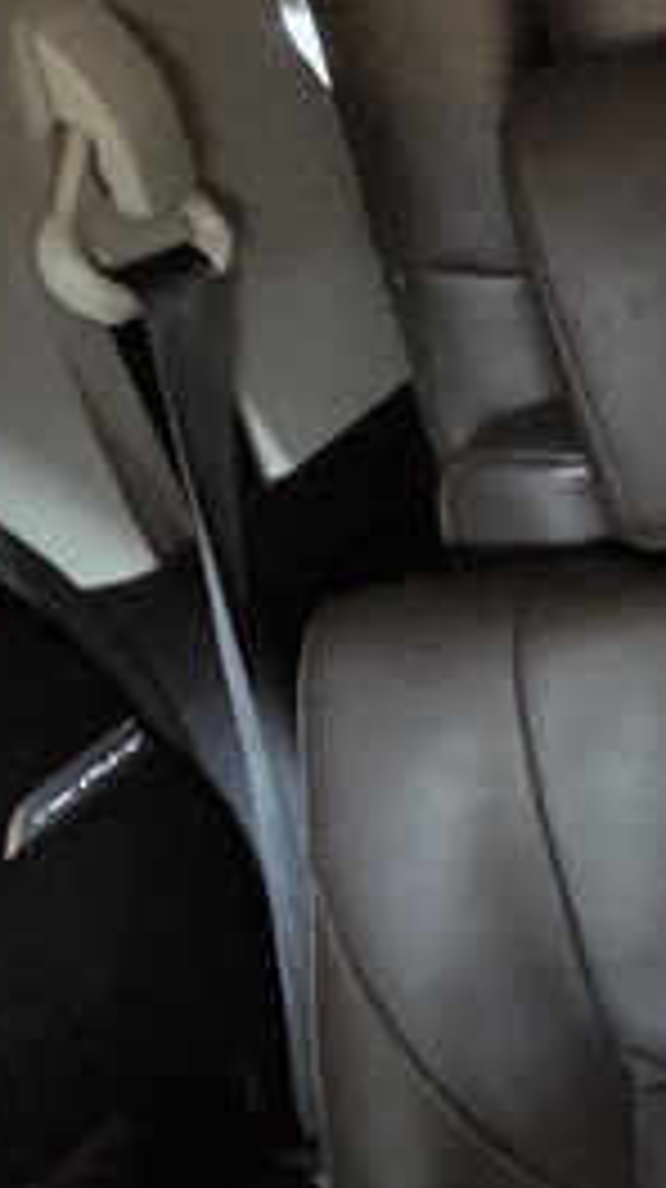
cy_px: 1148
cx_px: 1773
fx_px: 1731
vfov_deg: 34.9
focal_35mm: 55
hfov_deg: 13.1
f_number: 2.2
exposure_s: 1/50
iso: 1600
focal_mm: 2.2
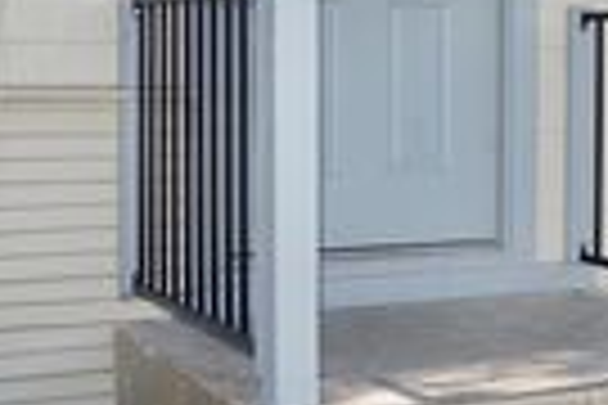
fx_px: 1503
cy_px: 110
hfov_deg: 21.1
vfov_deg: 15.3
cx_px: 757
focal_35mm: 89
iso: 100
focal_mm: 16
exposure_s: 1/125
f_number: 5
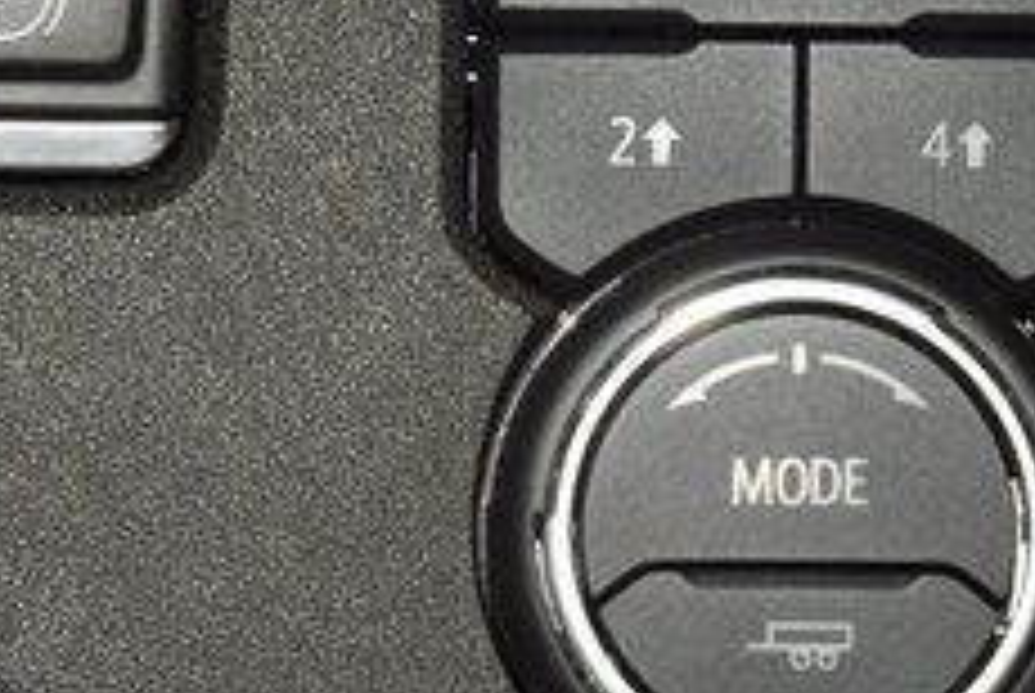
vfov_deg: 4.7
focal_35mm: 292
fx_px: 8406
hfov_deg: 7.0
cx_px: 832
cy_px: 182
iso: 100
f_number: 8
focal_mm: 70
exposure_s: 1/125
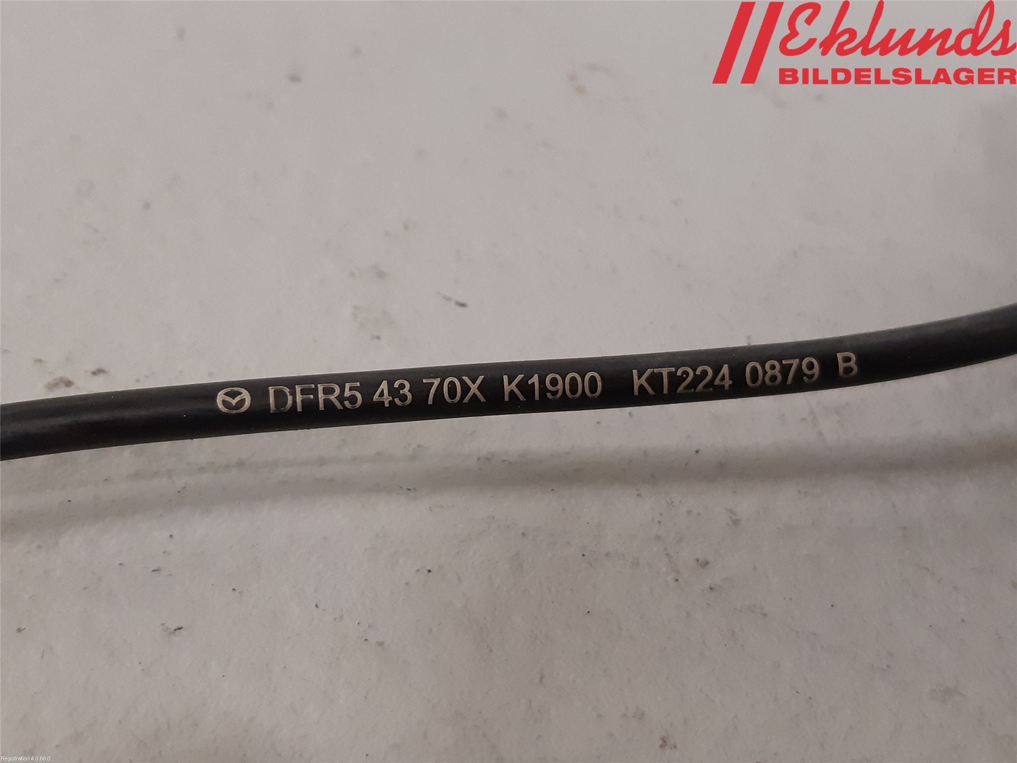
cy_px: 382
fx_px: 764
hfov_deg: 67.3
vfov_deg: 53.1
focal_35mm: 26
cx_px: 508
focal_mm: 3.93
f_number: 1.7
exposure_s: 1/50
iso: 200
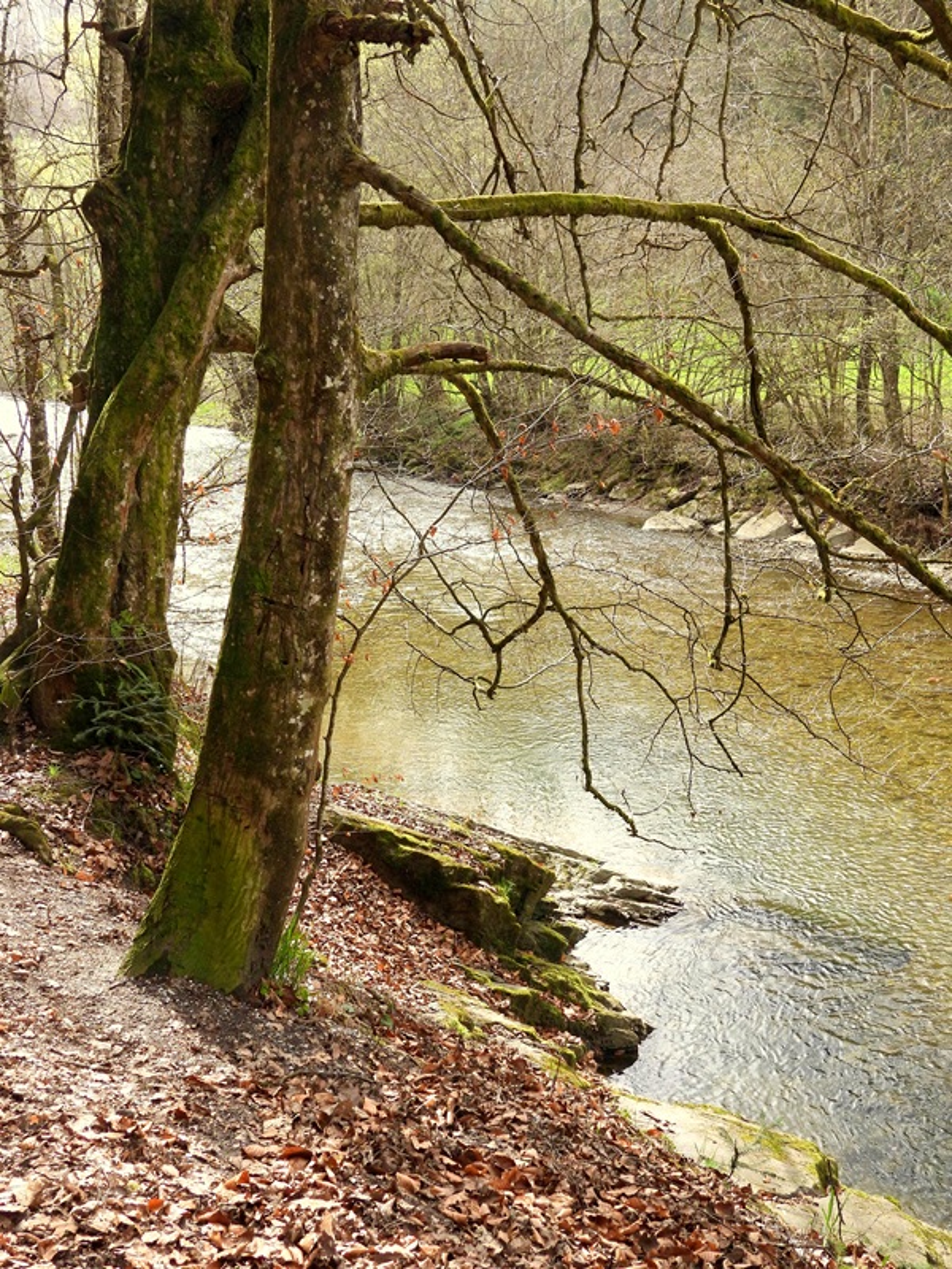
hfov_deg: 33.6
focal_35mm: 43
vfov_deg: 43.9
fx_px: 1577
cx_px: 476
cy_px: 634
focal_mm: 7.7
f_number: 3.2
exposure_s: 1/320
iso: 100
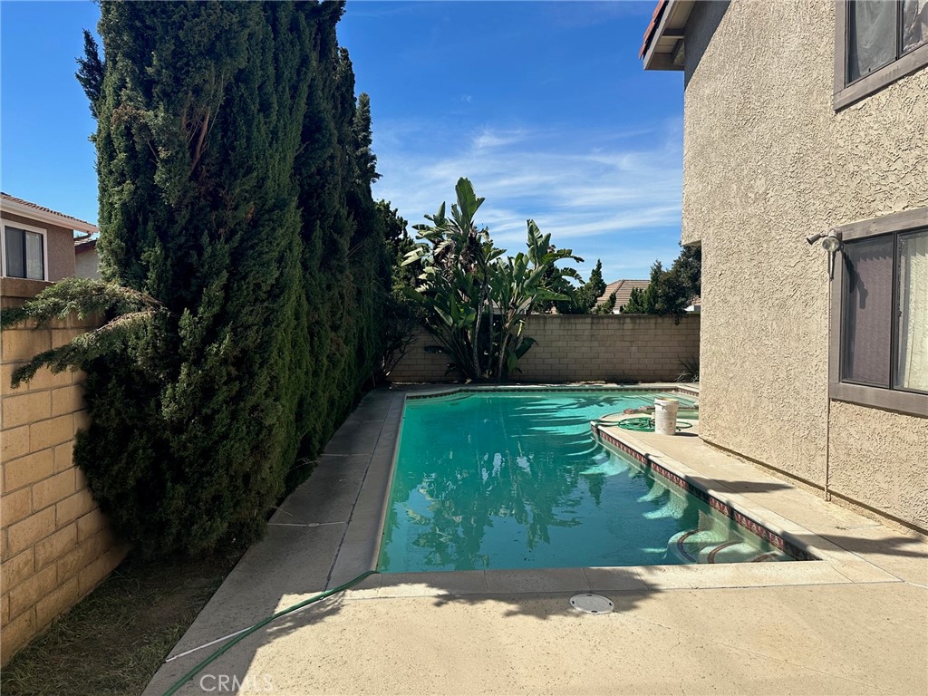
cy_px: 348
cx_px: 464
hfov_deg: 71.6
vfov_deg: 56.8
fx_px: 643
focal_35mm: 24
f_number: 1.78
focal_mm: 6.86
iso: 80
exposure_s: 1/5263
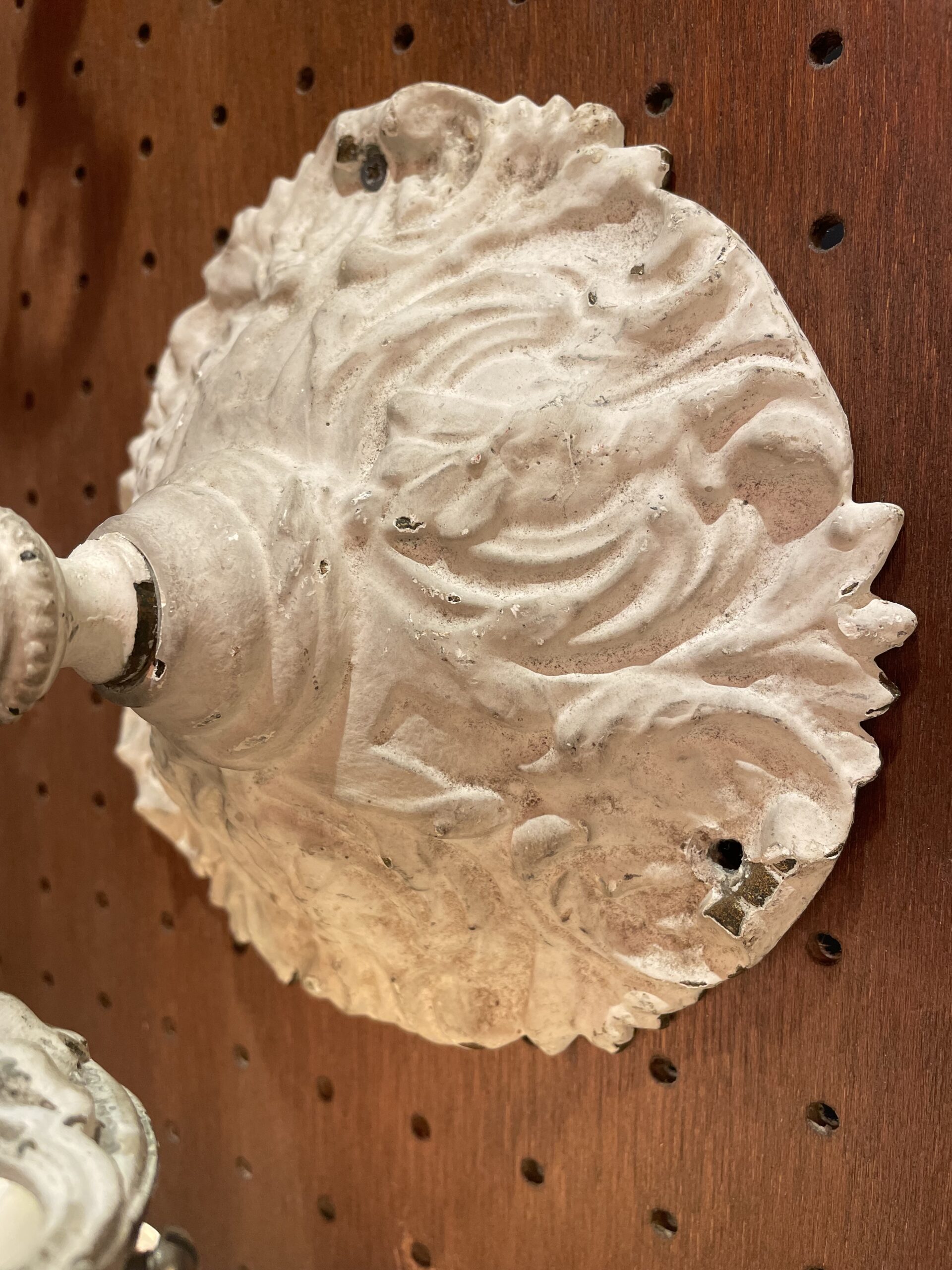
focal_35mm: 26
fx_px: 953
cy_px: 635
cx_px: 476
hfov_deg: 53.1
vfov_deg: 67.3
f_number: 1.6
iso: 125
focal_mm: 4.2
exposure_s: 1/100
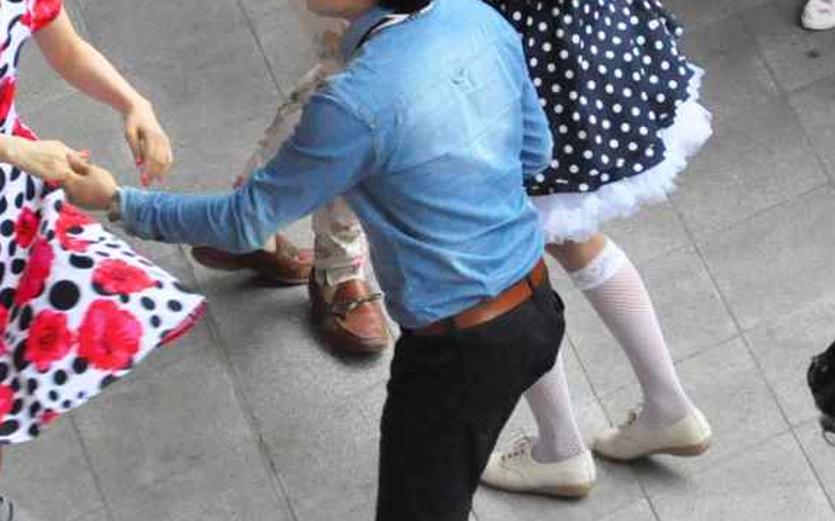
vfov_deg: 3.3
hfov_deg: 5.3
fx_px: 9008
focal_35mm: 396
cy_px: -26
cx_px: 369
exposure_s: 1/160
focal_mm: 116
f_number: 5.6
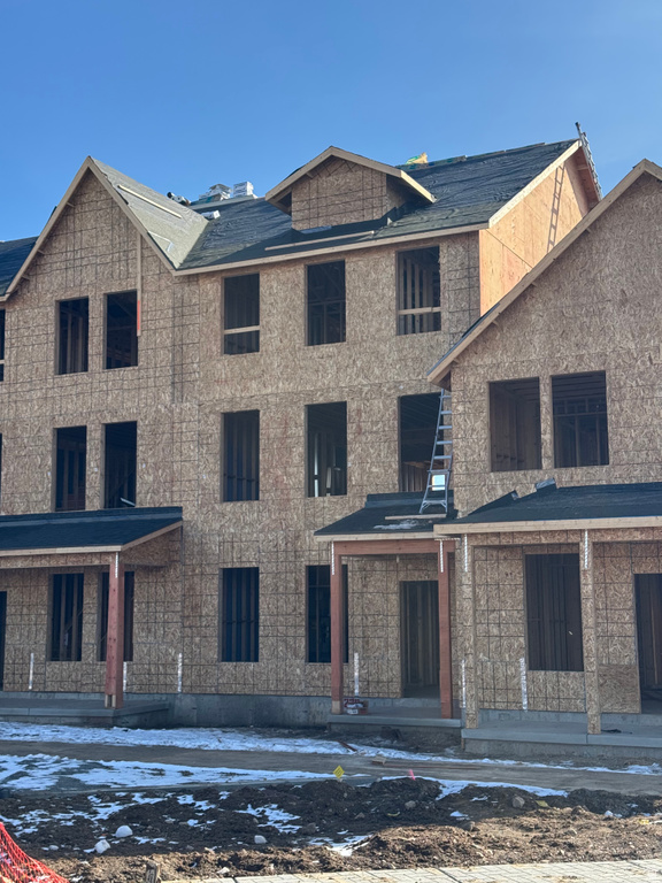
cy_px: 442
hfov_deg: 30.3
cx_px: 331
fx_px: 1224
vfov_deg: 39.7
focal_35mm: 48
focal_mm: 6.76
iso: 64
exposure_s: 1/2331
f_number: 1.78
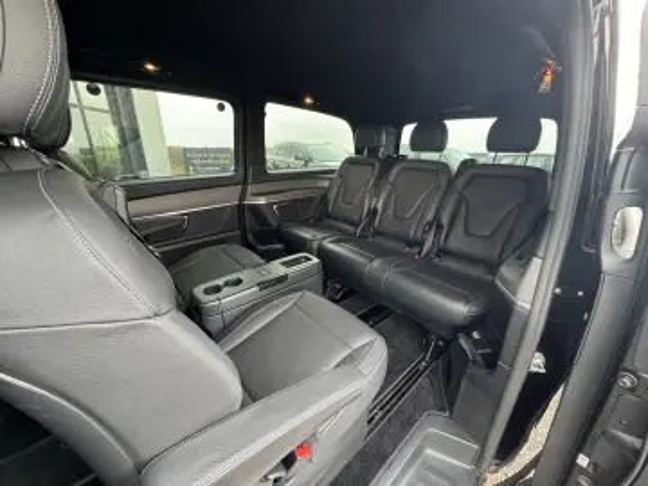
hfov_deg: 102.1
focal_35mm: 14
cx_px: 324
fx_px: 262
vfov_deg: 85.7
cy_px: 243
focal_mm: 2.22
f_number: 2.2
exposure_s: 1/60
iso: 640
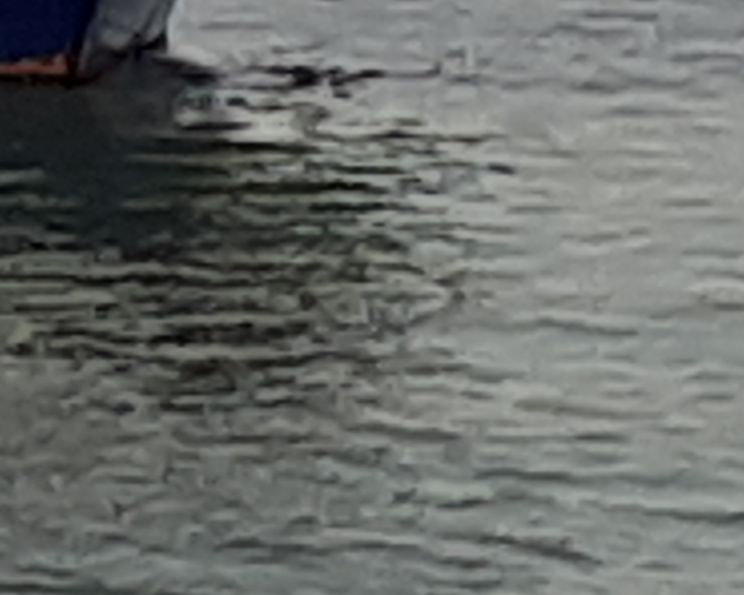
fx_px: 3611
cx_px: -1021
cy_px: -873
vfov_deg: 8.5
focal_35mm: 164
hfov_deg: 10.3
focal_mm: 3.6
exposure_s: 1/1071
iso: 40
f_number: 1.9
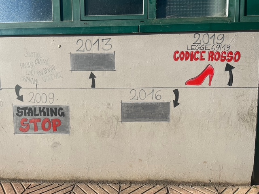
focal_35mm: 26
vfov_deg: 53.1
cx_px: 130
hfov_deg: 67.3
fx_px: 195
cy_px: 97
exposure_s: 1/1247
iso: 32
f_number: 1.6
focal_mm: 4.2
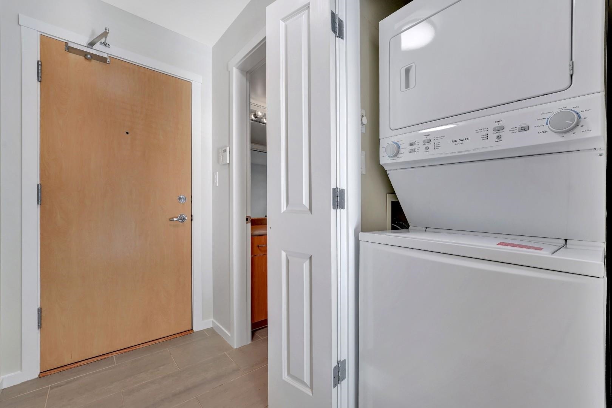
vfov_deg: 78.1
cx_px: 306
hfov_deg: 101.1
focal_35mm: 15
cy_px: 204
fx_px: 252
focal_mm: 14.8
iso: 400
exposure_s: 1/60
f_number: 8
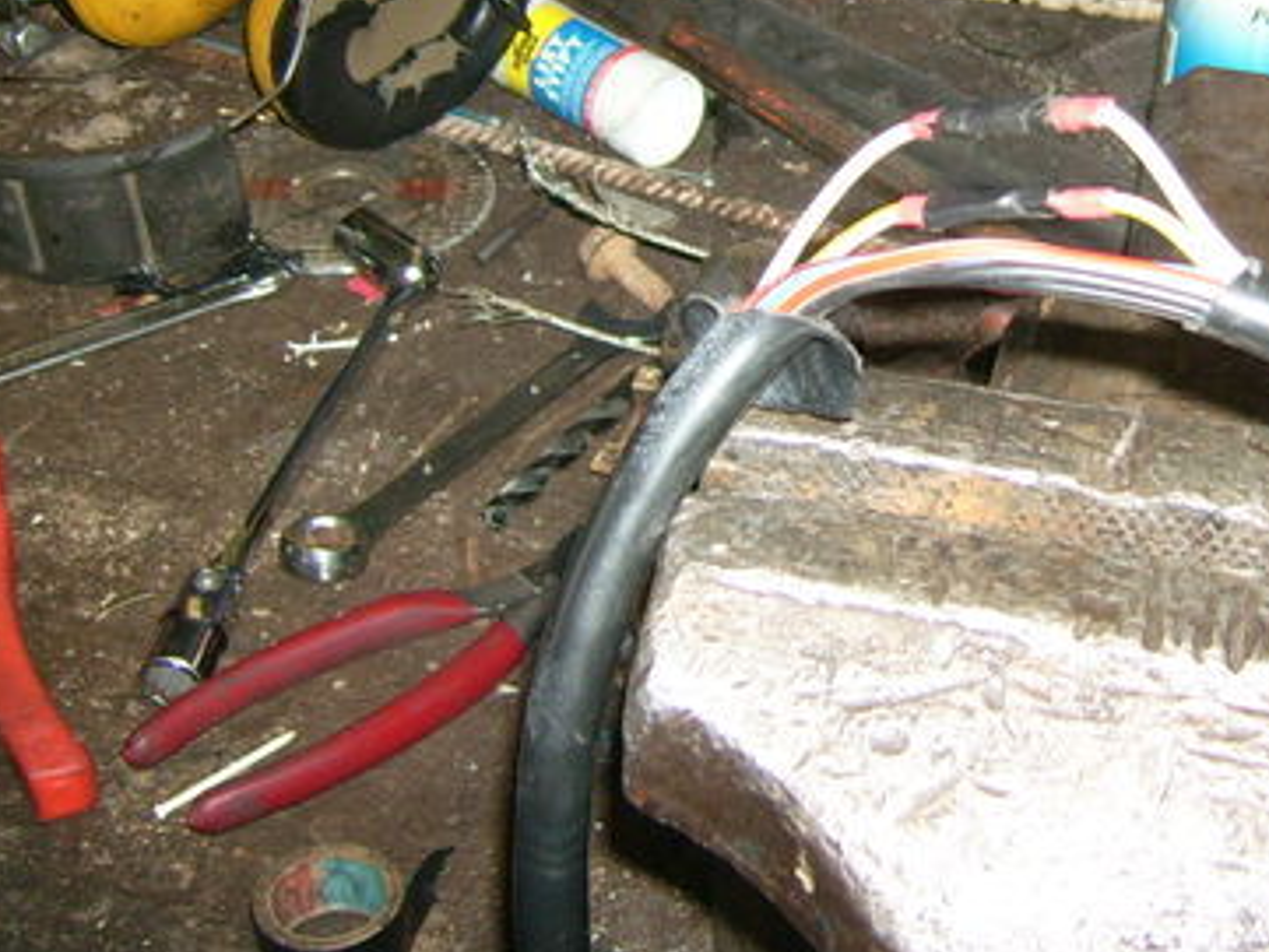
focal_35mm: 62
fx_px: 2274
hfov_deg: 30.5
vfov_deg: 23.3
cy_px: 200
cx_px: 984
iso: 100
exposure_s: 1/60
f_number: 2.8
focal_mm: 5.95
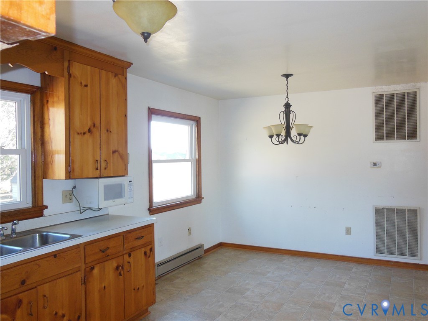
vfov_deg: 48.2
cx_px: 214
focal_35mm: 29
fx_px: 359
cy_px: 160
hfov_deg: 61.7
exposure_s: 1/30
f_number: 3.7
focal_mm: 5.2
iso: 250
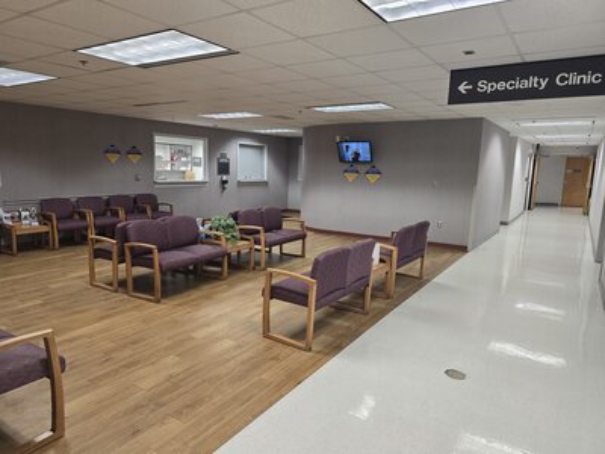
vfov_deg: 58.9
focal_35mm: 23
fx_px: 402
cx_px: 302
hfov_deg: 73.9
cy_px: 227
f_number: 1.7
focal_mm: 6.3
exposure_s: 1/120
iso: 320
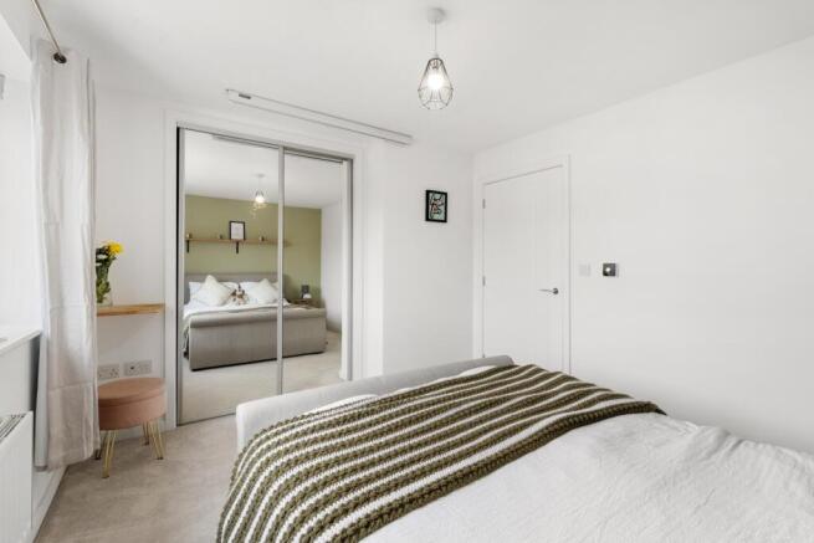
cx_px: 407
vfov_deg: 72.1
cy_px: 272
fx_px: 373
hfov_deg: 95.0
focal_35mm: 16
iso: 320
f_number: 8
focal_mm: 16.5
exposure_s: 1/6
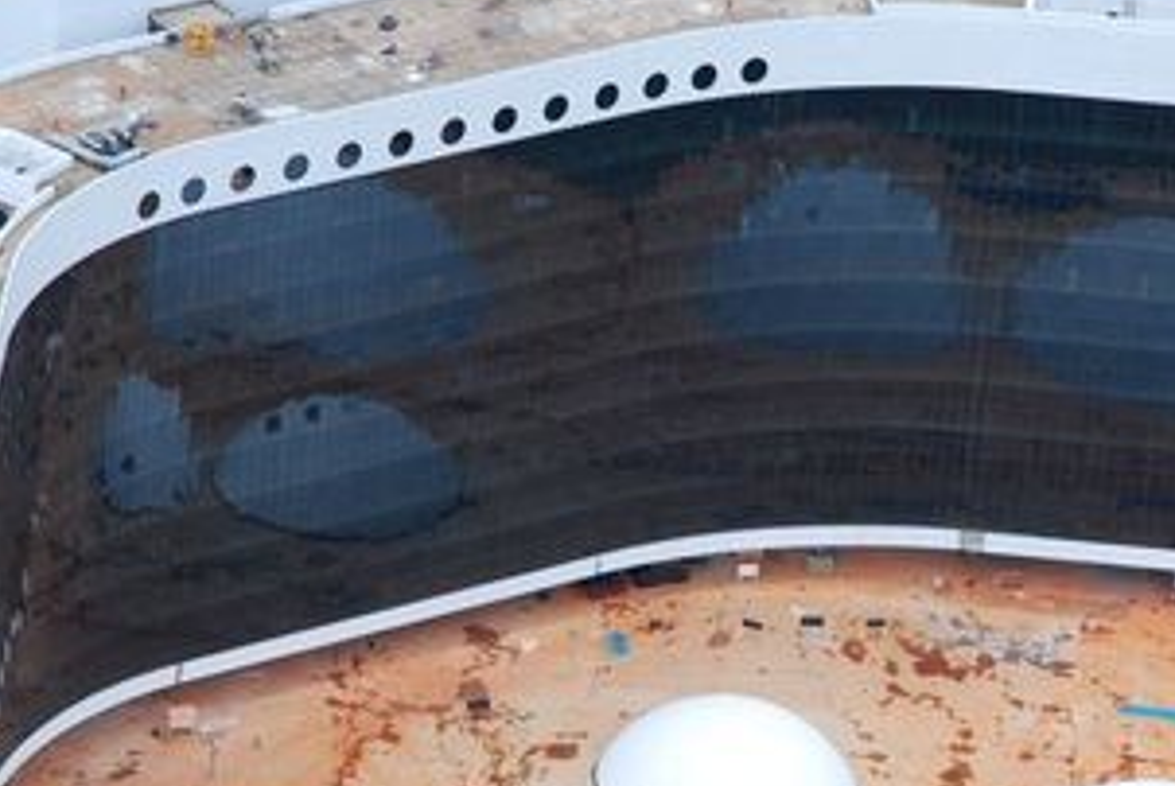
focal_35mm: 313
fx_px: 10225
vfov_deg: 4.4
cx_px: 603
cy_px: 414
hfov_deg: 6.6
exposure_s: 1/320
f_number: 10
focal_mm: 105
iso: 200
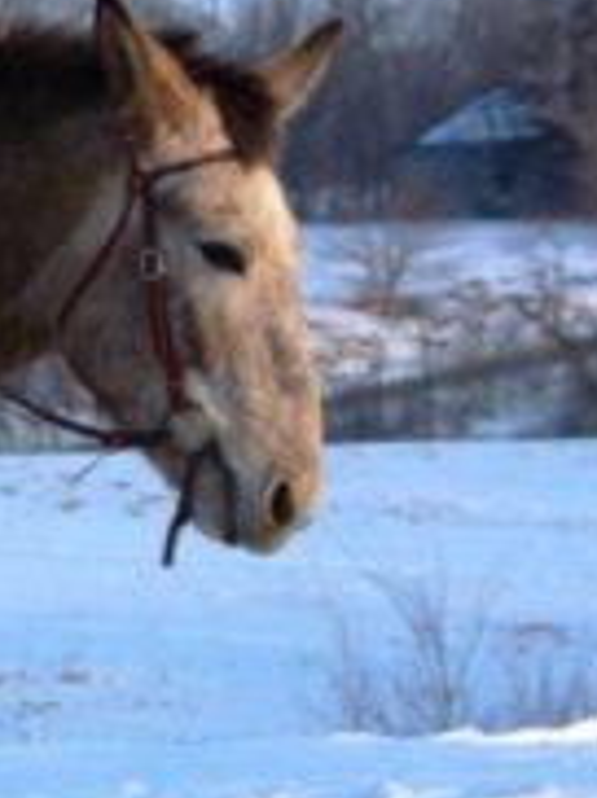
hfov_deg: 4.9
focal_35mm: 301
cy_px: 410
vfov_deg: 6.6
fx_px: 6938
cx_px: -382
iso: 100
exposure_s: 1/125
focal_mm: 50
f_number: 4.5
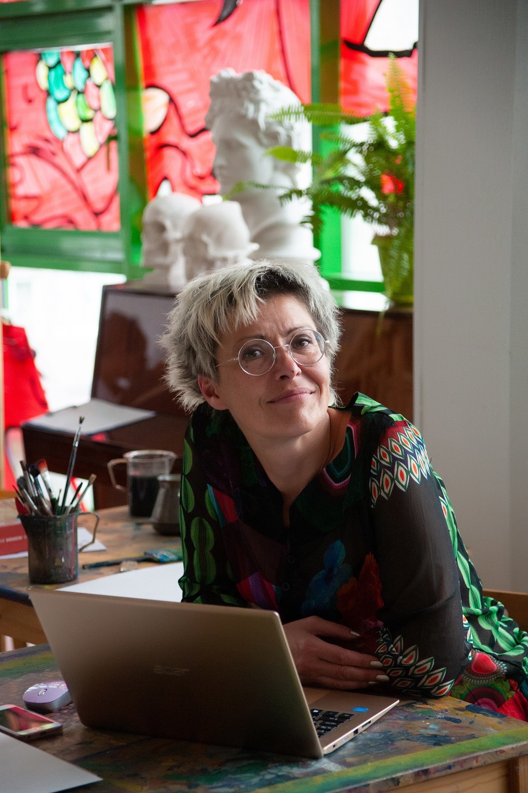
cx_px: 264
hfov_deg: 14.8
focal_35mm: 92
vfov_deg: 22.2
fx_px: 2026
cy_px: 396
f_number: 5
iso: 3200
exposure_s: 1/200
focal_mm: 92
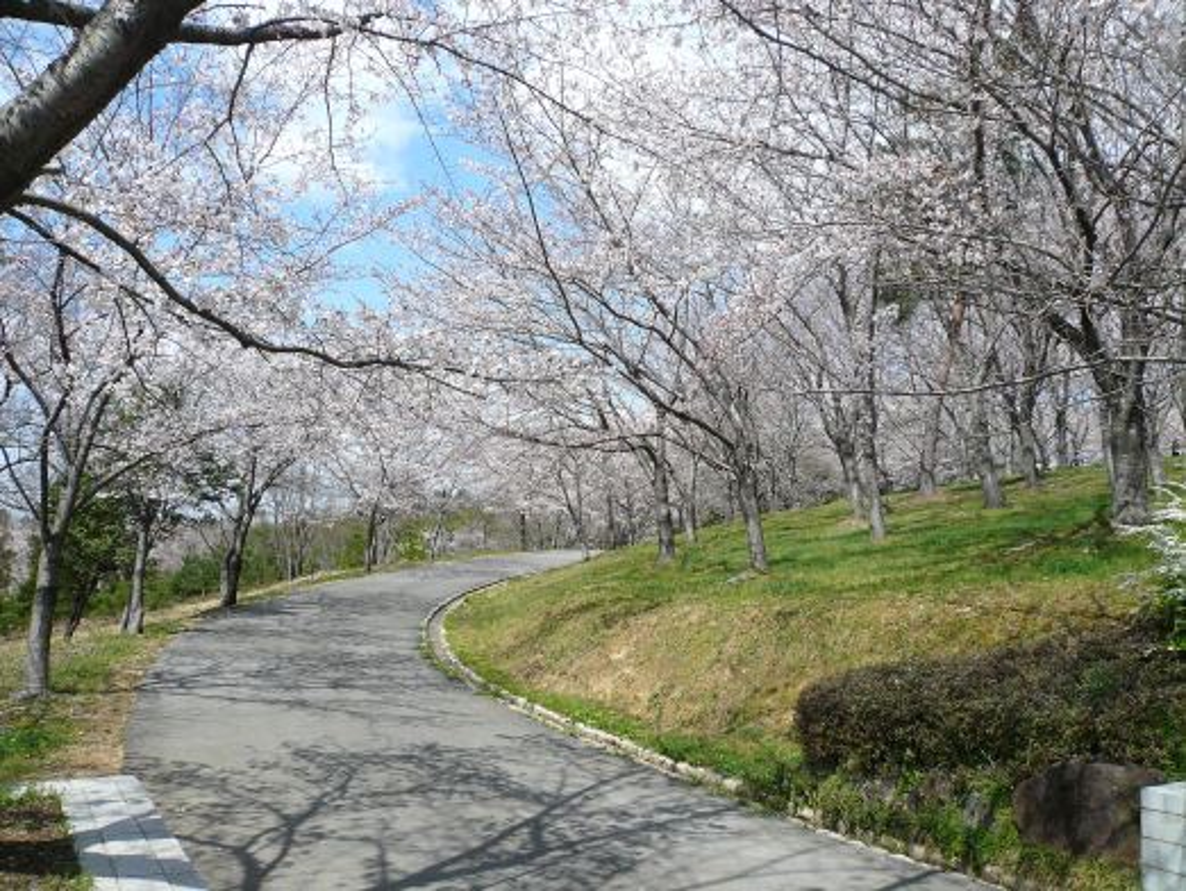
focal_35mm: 28
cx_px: 593
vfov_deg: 49.8
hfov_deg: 63.4
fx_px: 960
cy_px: 446
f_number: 8
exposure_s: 1/200
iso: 100
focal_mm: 4.6
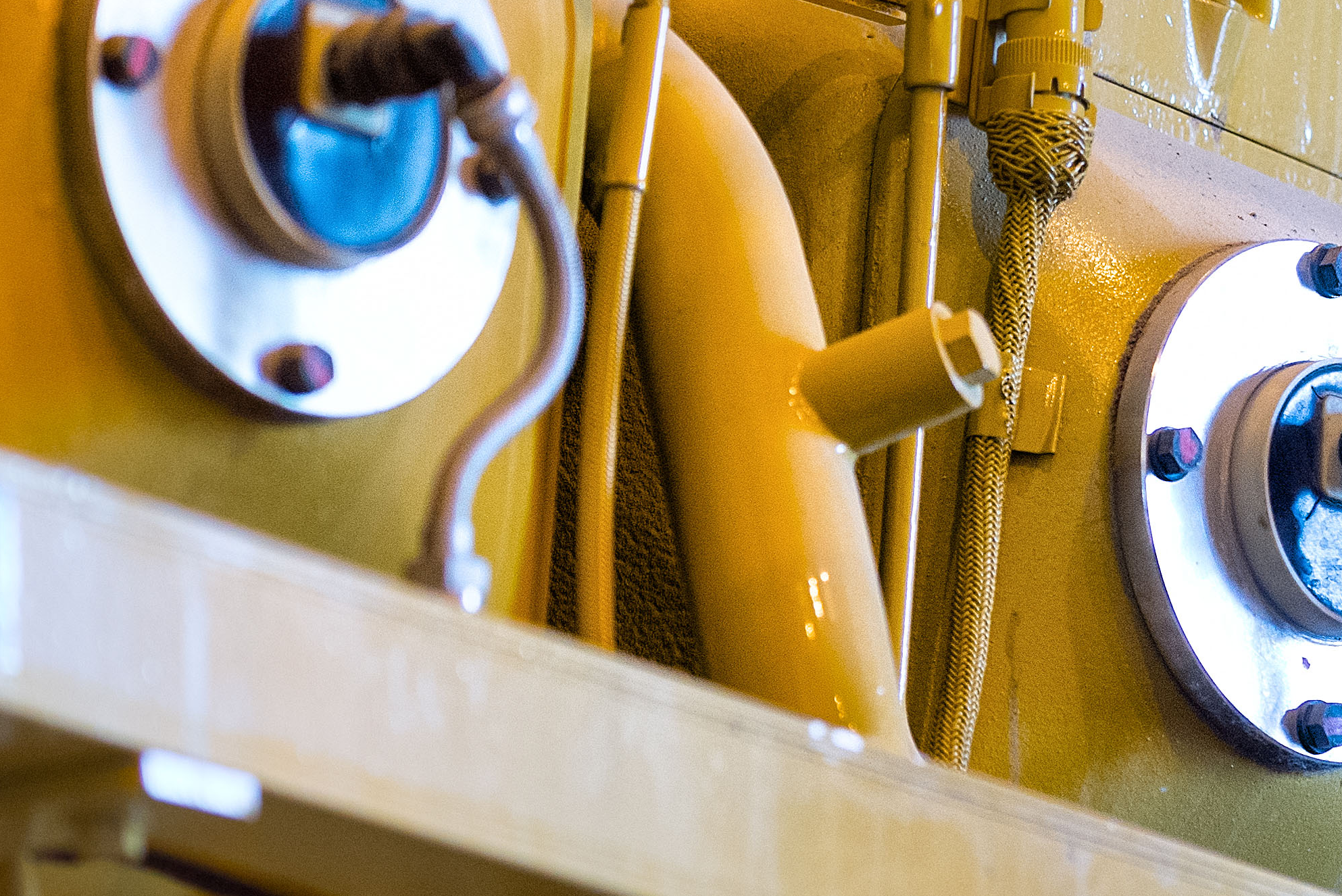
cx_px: 1215
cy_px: 257
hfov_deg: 6.7
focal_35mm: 309
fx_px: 11523
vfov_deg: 4.5
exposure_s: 1/125
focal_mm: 102
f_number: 2.8
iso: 1250
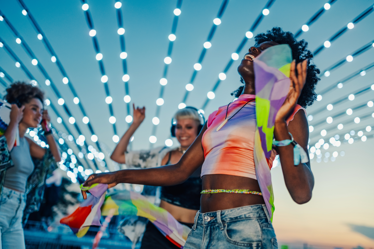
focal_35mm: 35
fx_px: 364
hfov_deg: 54.4
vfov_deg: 37.9
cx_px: 187
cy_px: 124
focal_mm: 35
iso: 1000
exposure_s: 1/320
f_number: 1.4
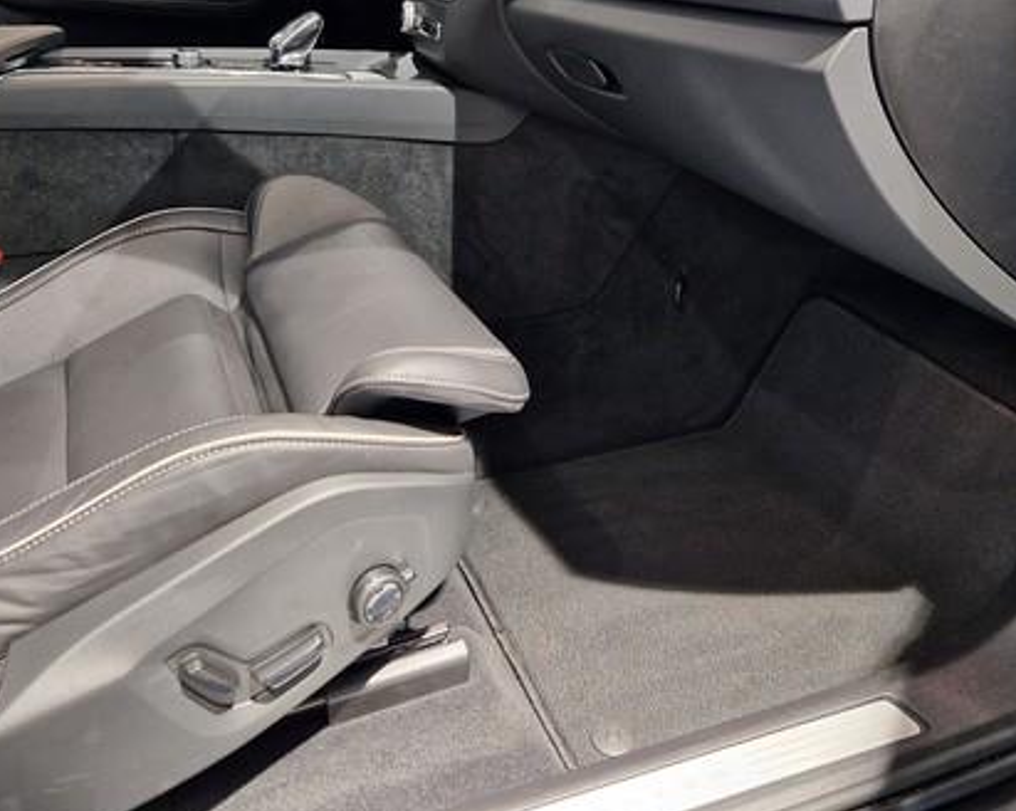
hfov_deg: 51.6
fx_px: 1051
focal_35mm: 35
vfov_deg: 41.3
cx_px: 485
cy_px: 235
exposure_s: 1/40
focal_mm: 5.4
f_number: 1.8
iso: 320
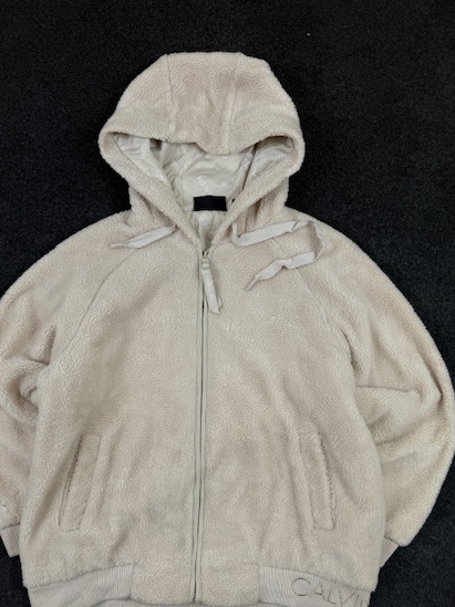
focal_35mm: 28
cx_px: 203
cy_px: 352
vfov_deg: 63.1
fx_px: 491
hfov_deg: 49.6
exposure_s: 1/146
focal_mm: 6.76
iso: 50
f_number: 1.78
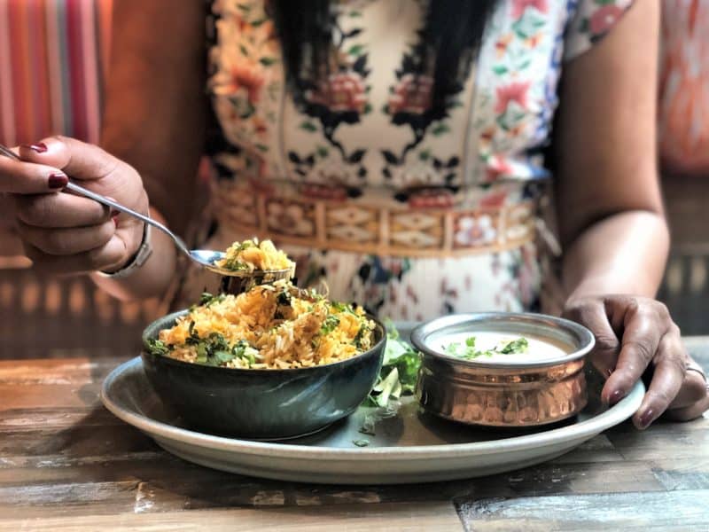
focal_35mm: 57
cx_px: 354
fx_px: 1167
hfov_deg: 33.8
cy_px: 266
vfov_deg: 25.7
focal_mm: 6.6
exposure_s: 1/33
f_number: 2.8
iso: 250
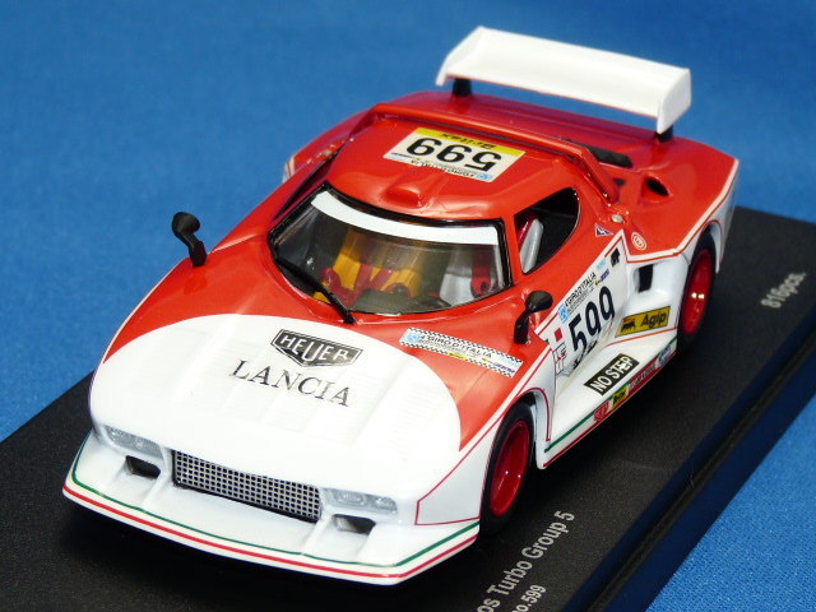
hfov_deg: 14.7
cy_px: 306
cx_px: 408
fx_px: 3159
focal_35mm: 134
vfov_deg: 11.1
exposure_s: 1/40
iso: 100
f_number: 3.4
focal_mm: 13.3
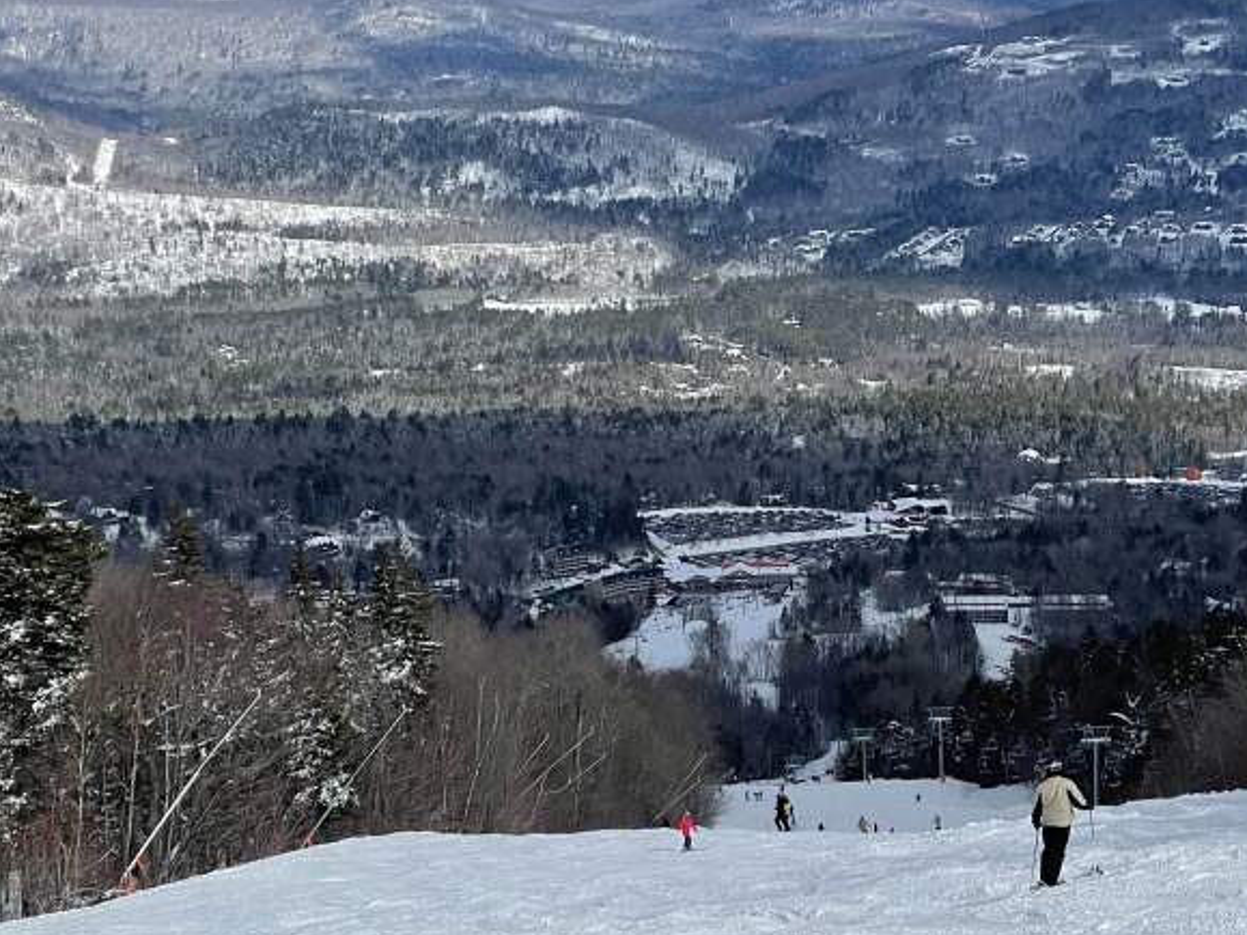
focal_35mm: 92
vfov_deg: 16.1
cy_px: 534
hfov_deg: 21.3
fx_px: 3314
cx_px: 756
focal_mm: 6
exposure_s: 1/4348
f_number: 2
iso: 25
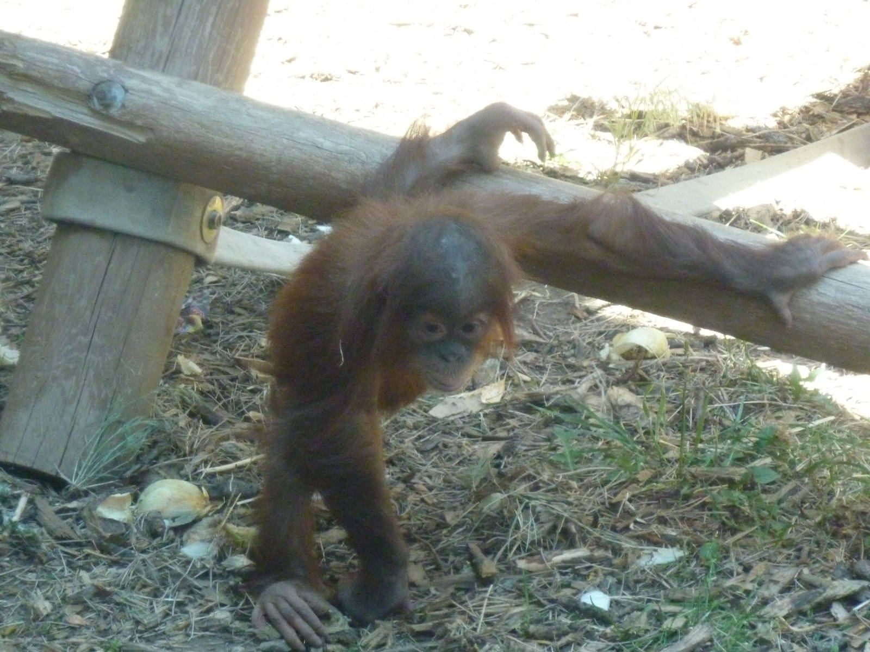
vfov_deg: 7.1
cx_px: 435
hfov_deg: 9.4
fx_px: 5278
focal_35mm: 210
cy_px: 326
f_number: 4.6
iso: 800
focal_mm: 34.4
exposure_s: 1/160
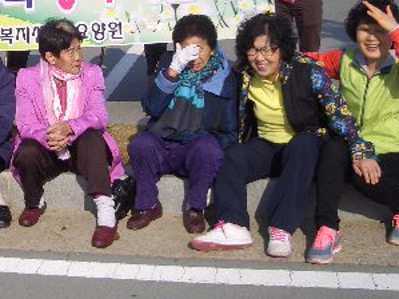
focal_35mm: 75
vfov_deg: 19.1
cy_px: 0
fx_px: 864
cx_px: 56
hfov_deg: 25.4
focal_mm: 5.8
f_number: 4.3
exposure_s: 1/500
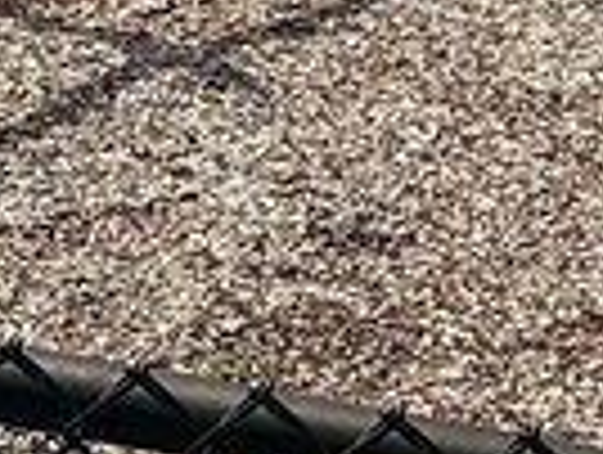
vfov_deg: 6.5
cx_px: 536
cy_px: -557
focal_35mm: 221
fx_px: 3857
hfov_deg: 8.9
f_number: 1.8
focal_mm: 3
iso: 25
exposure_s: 1/2227
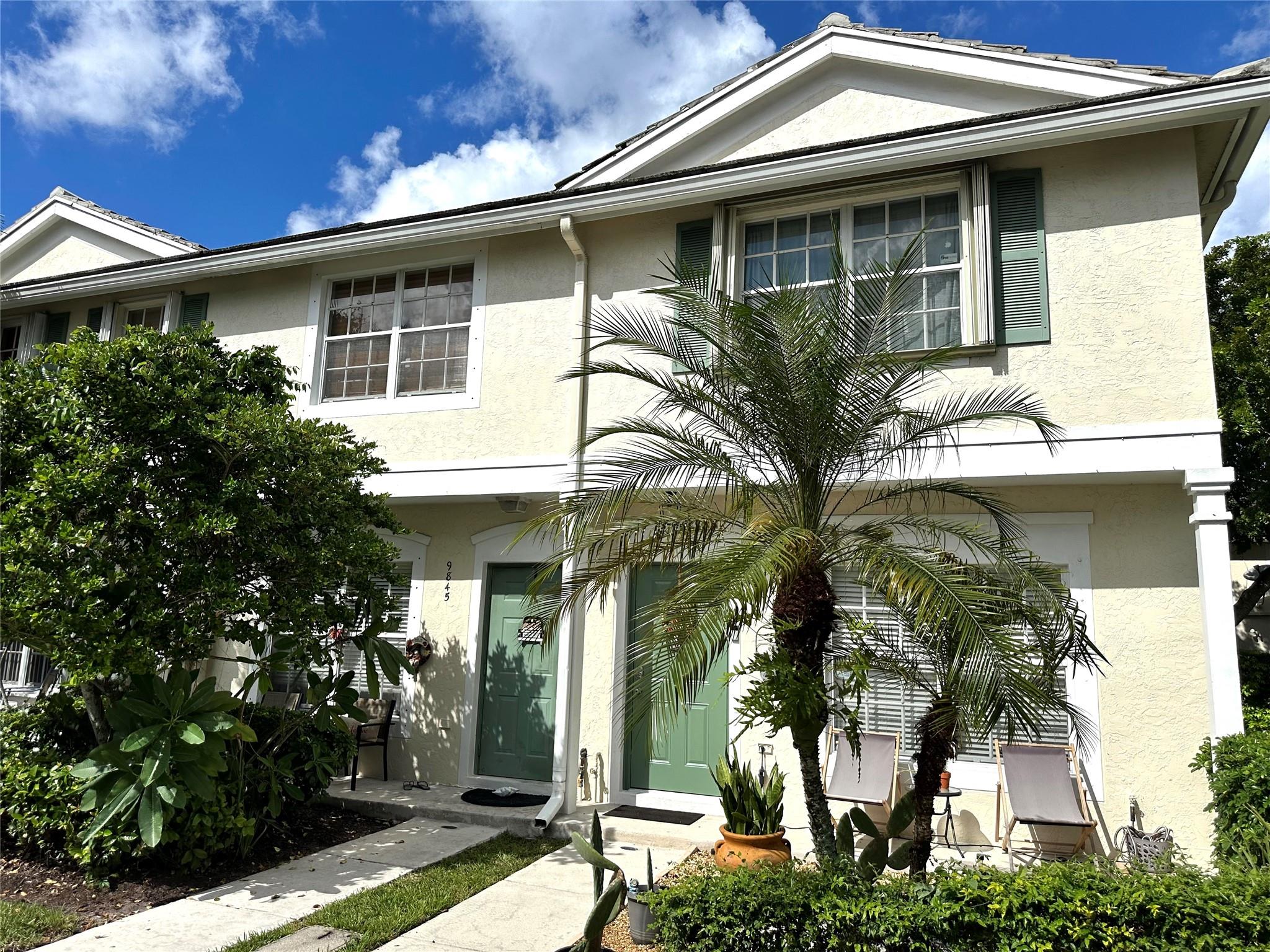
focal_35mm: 24
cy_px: 476
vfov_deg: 56.8
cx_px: 635
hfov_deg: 71.6
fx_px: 881
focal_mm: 6.86
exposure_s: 1/8929
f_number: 1.78
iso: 80
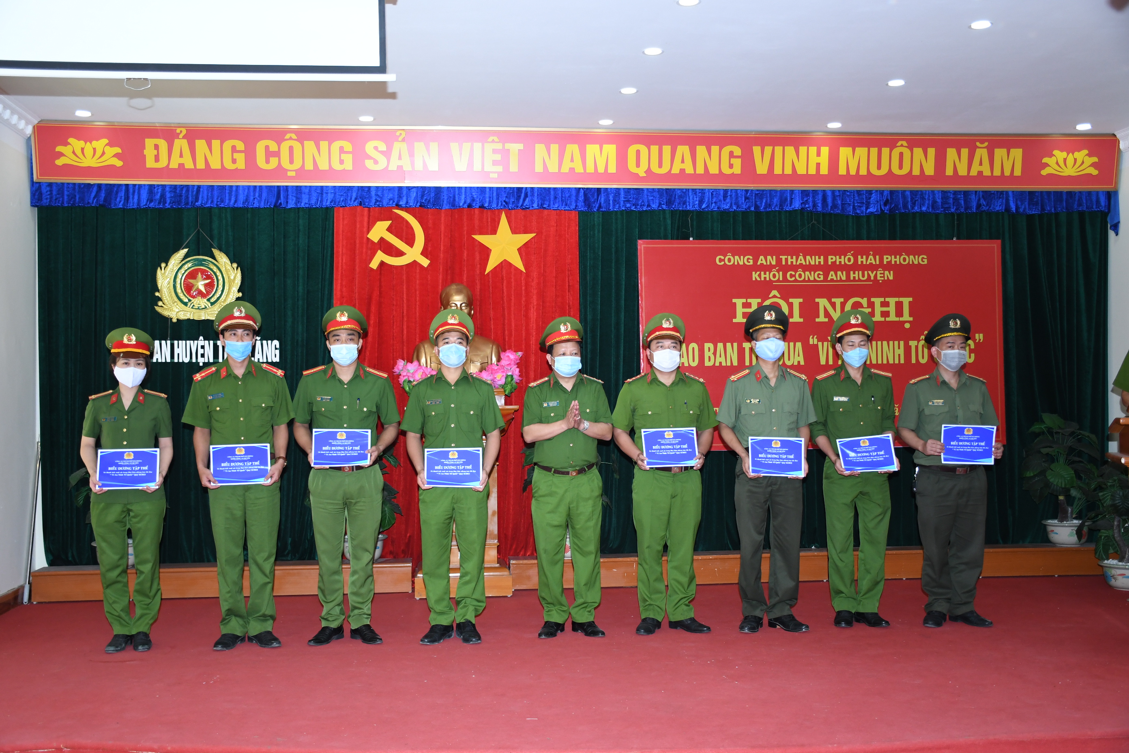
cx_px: 564
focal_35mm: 36
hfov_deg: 53.1
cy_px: 376
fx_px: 1129
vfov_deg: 36.9
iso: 800
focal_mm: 24
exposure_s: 1/200
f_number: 3.8
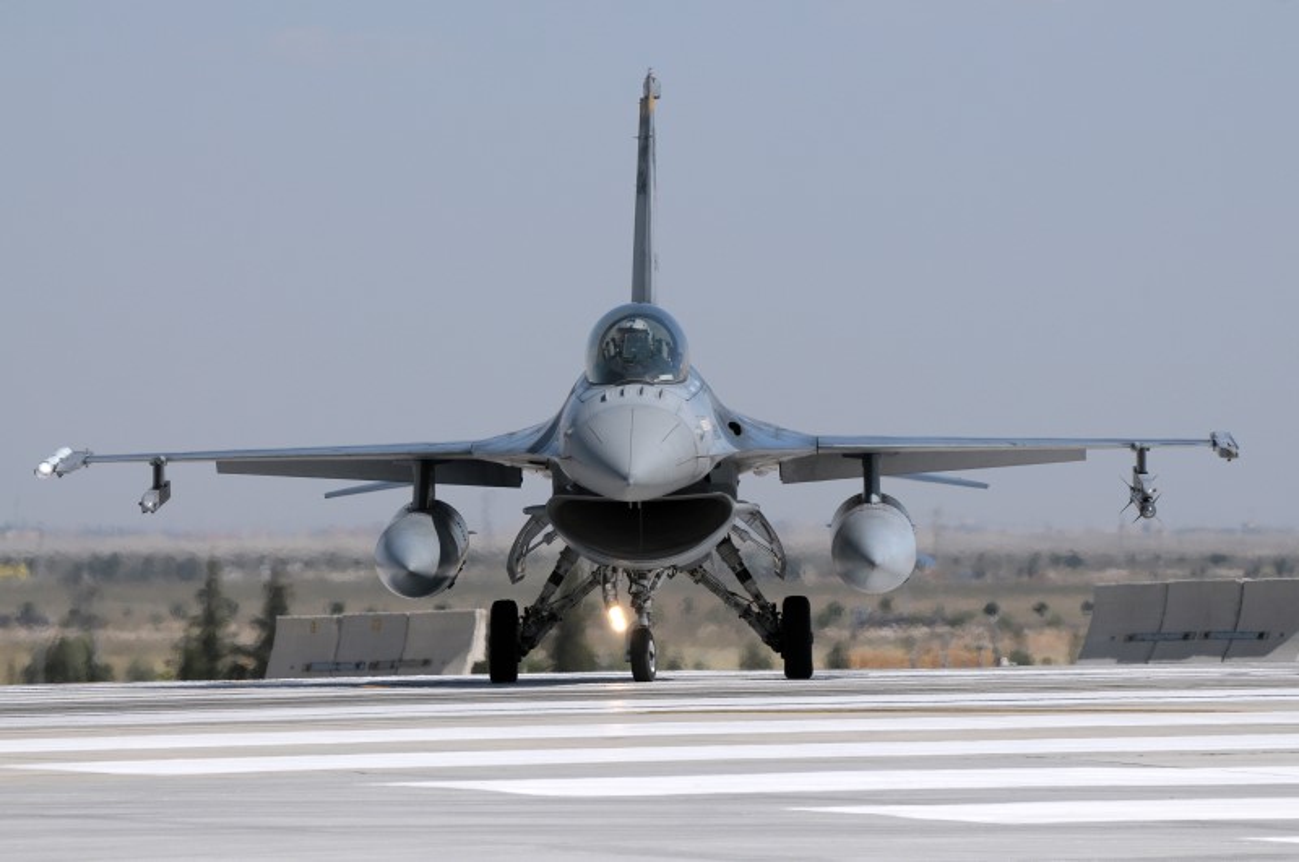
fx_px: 11891
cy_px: 431
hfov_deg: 6.3
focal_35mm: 330
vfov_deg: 4.2
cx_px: 650
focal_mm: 220
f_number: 10
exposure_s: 1/1600
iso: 200
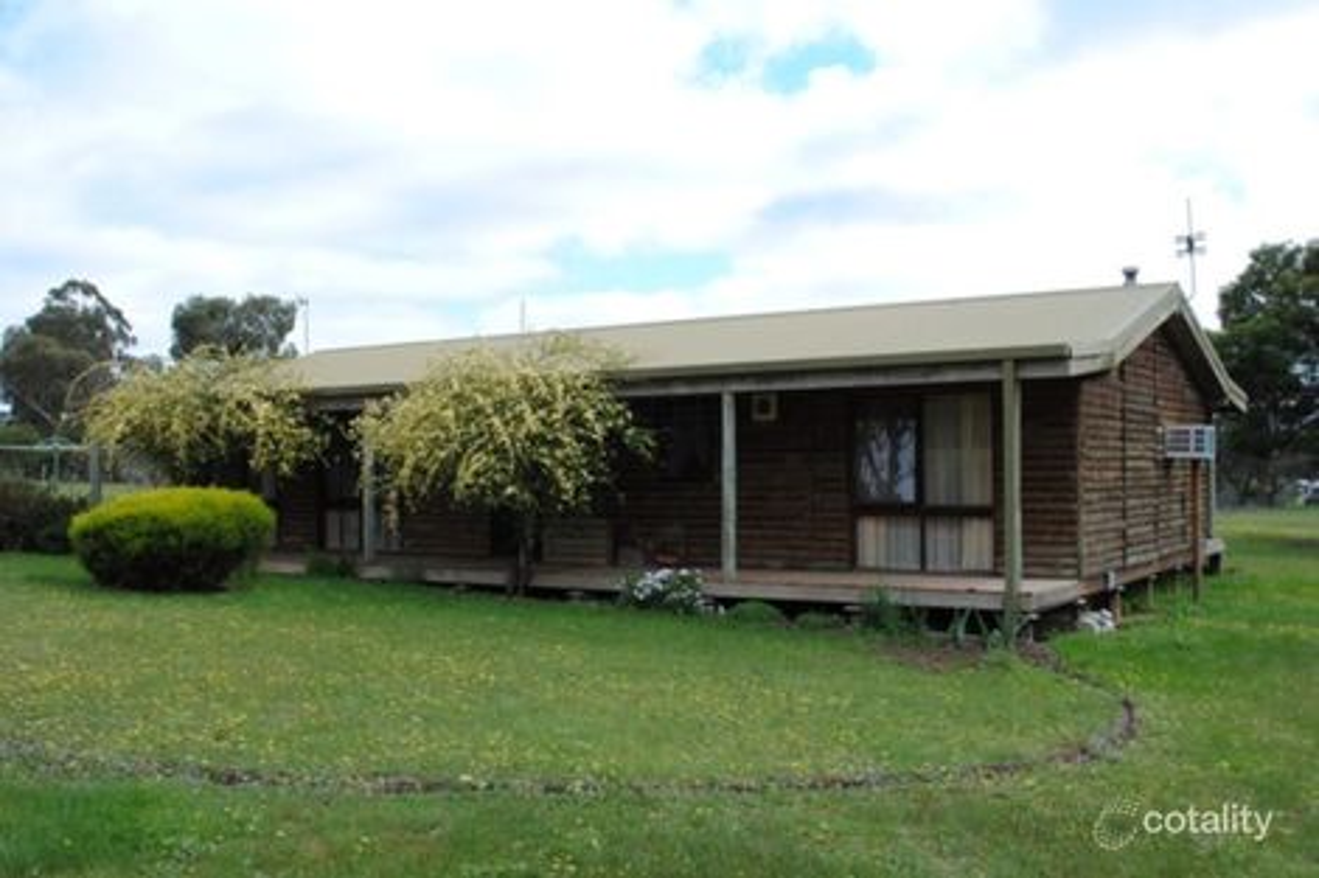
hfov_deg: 53.1
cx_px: 660
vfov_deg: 36.8
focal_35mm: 36
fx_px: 1318
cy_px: 439
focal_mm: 24
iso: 100
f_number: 6.3
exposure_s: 1/160
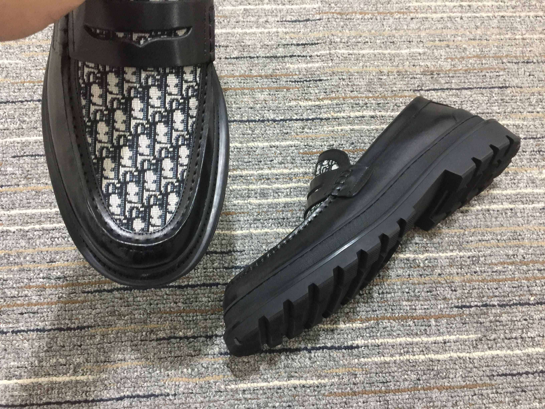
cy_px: 204
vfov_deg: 48.2
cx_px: 272
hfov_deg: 61.7
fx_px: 457
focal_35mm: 29
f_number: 2.2
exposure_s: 1/10
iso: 100
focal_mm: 4.15
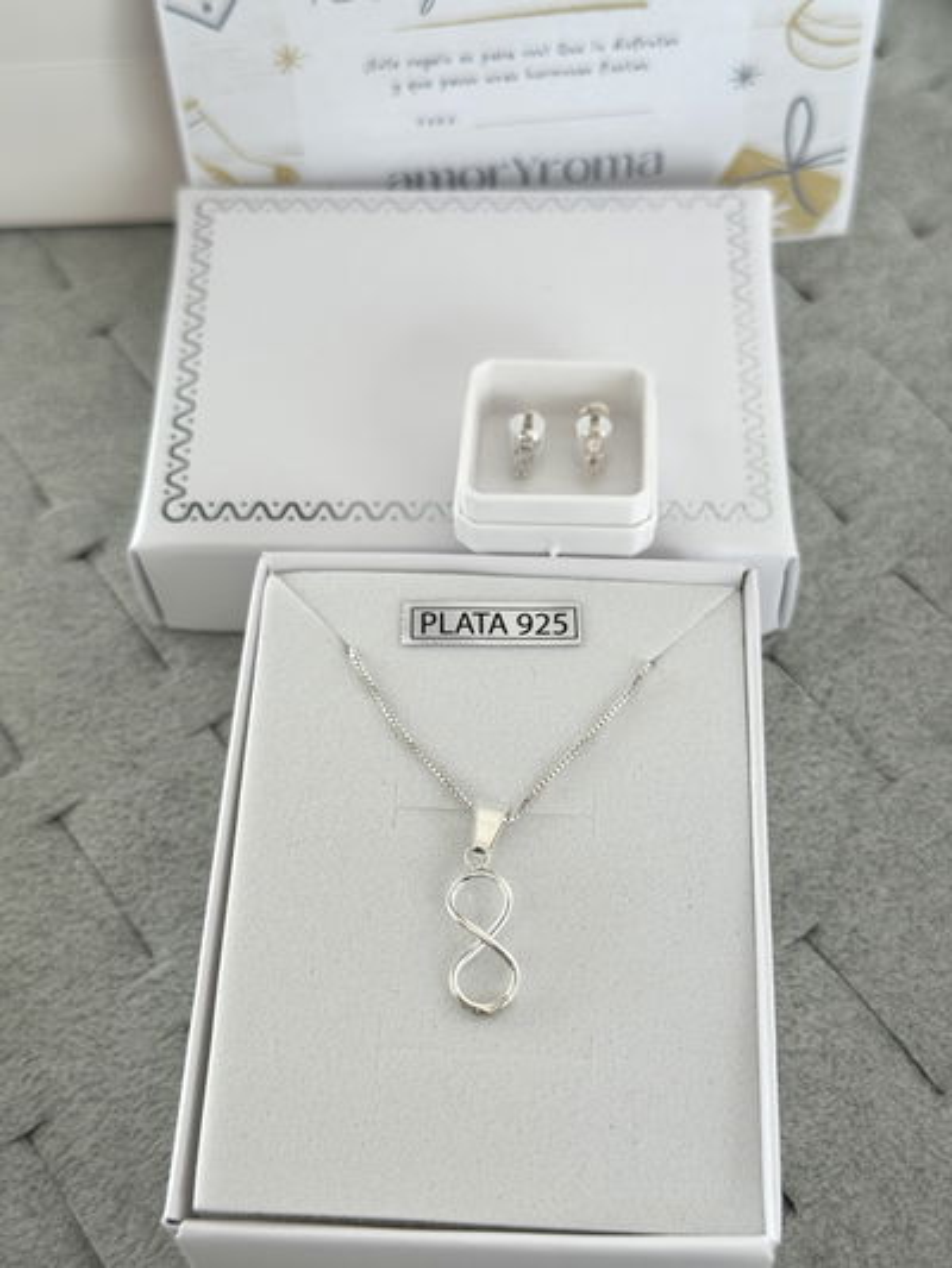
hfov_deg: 30.3
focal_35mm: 48
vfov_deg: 39.6
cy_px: 634
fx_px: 1759
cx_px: 476
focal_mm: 6.76
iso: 64
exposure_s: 1/284
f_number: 1.78
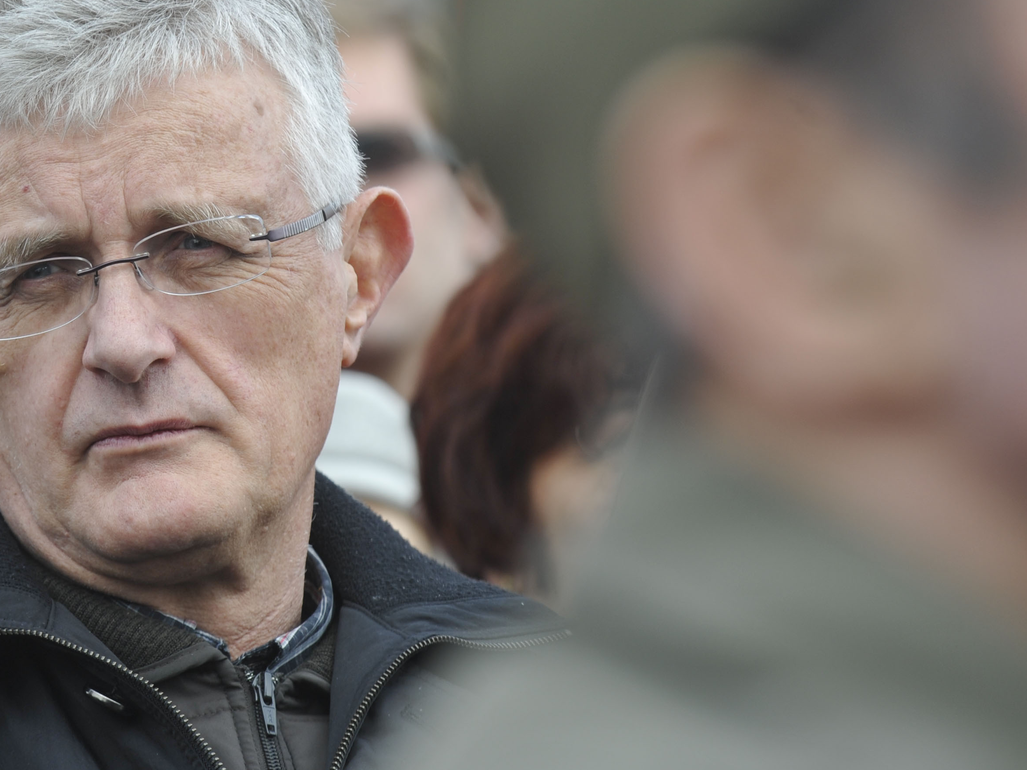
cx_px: 135
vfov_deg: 4.3
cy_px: 299
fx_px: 10354
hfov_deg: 5.7
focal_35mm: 349
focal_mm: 200
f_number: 5.6
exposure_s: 1/400
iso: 320
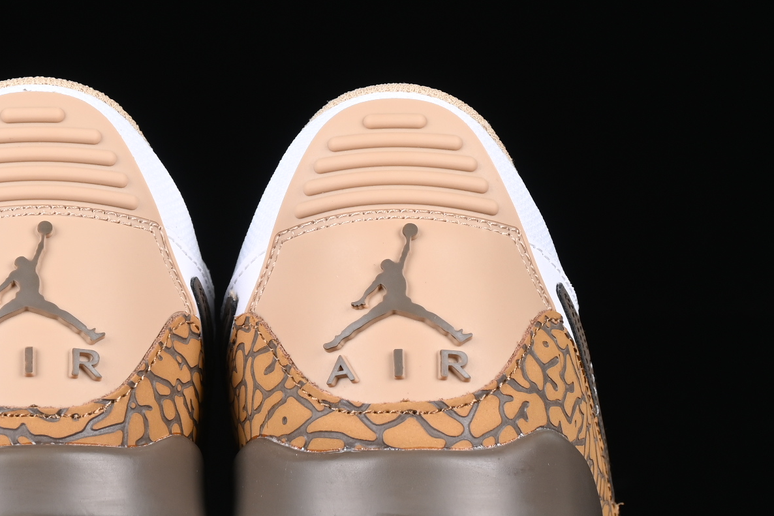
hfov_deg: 11.7
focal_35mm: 176
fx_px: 3784
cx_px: 220
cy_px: 258
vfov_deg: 7.8
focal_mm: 50
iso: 160
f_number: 7.1
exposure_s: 1/80
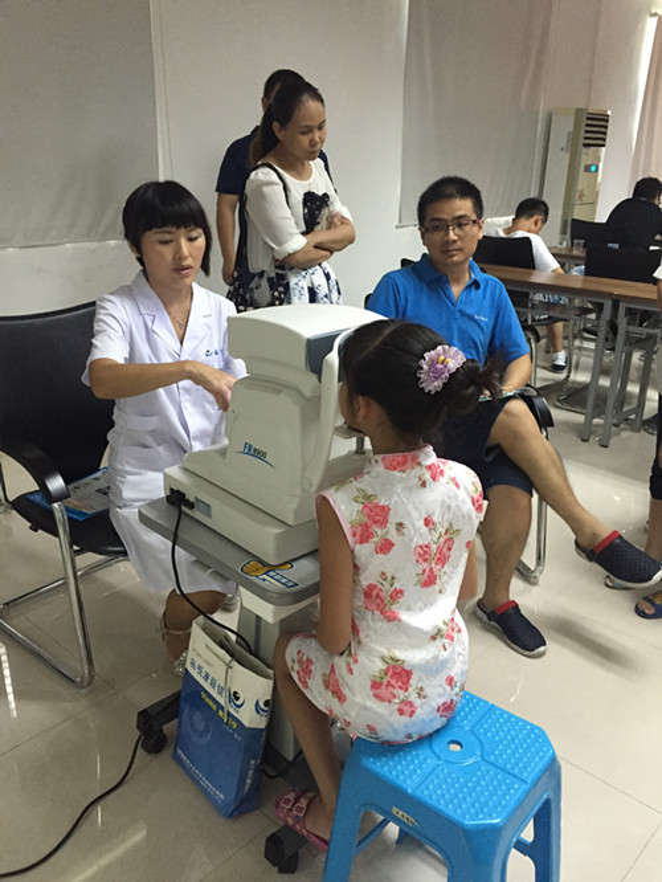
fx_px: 739
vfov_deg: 61.6
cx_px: 331
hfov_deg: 48.3
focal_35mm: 29
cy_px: 441
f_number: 2.2
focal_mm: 4.15
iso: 250
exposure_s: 1/25
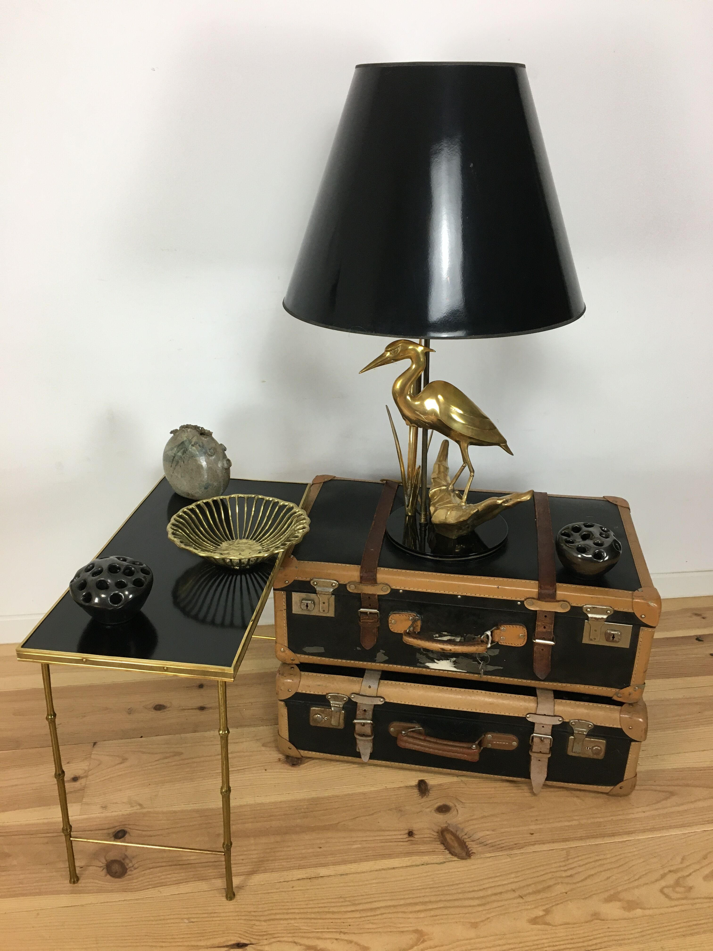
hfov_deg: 48.2
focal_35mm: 29
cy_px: 476
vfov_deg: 61.7
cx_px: 356
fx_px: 796
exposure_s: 1/33
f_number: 2.2
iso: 50
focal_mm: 4.15
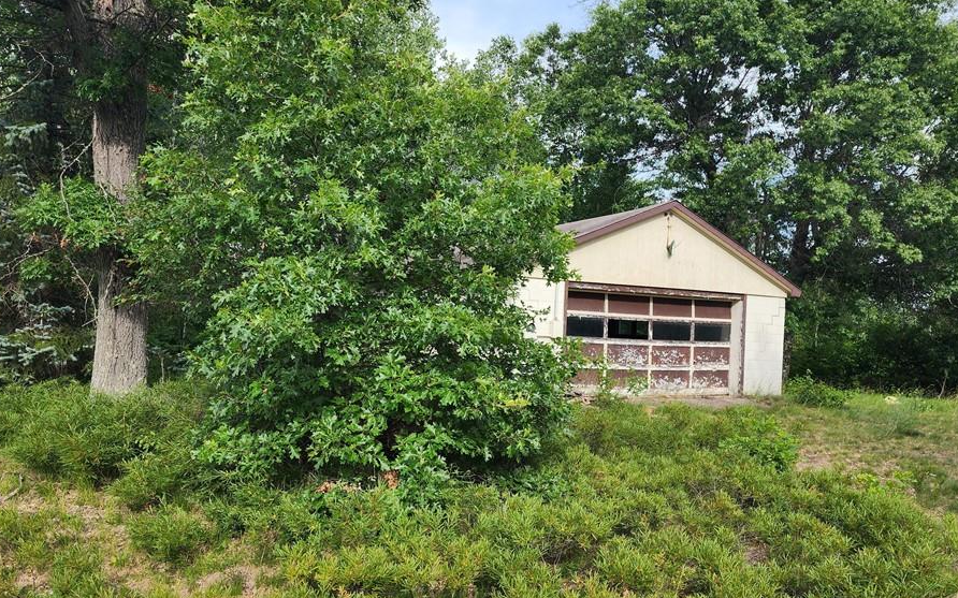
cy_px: 308
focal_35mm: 28
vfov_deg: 44.5
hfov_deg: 66.3
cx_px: 431
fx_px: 731
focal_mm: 6.4
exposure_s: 1/414
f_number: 1.8
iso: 12
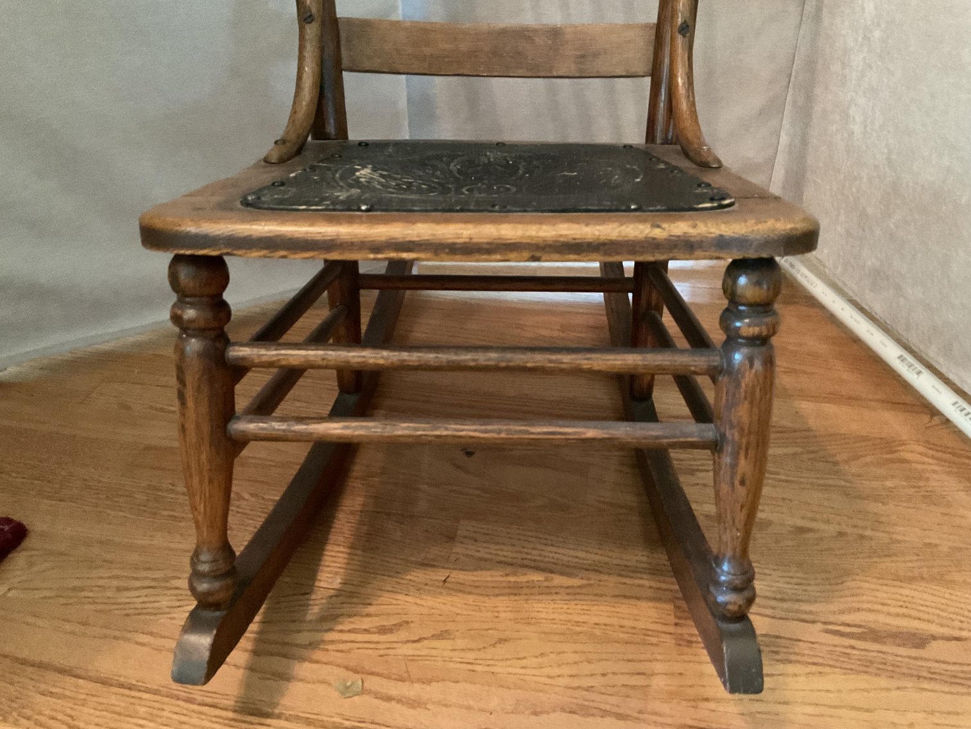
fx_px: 814
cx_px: 486
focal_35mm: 29
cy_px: 364
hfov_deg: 61.7
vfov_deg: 48.2
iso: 500
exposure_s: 1/24
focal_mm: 3
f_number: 1.8
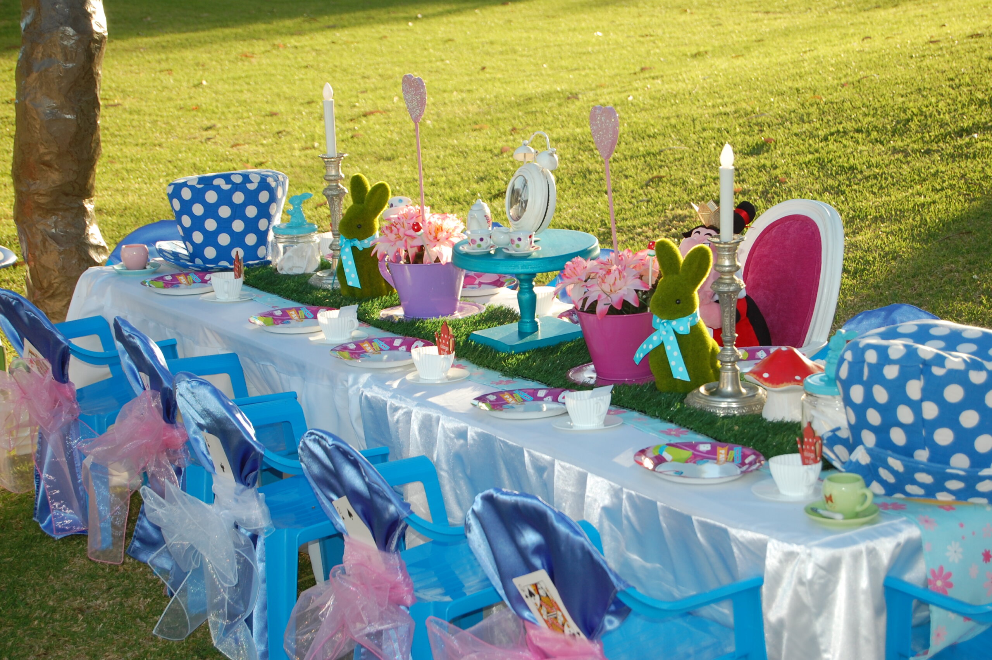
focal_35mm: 82
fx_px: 2271
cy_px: 330
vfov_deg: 16.5
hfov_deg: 24.6
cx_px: 496
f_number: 5.6
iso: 200
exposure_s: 1/125
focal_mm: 55
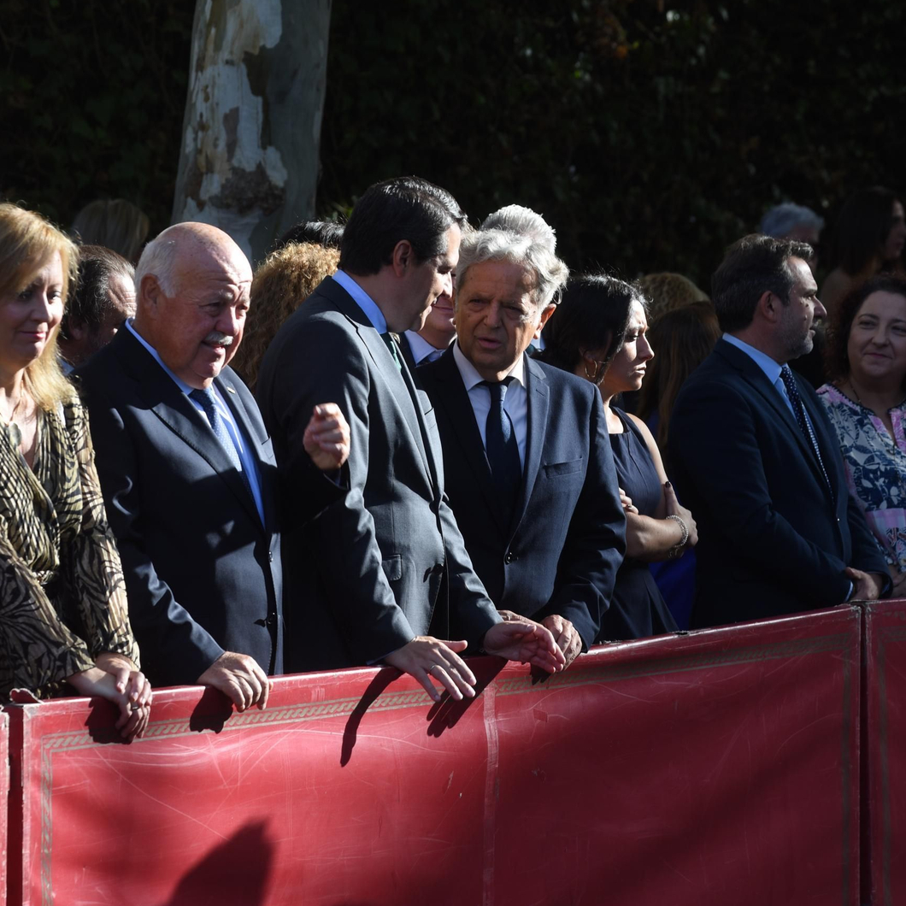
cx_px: 270
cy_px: 451
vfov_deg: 9.4
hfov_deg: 9.4
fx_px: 5508
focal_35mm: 186
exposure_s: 1/125
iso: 110
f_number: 5
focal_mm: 145
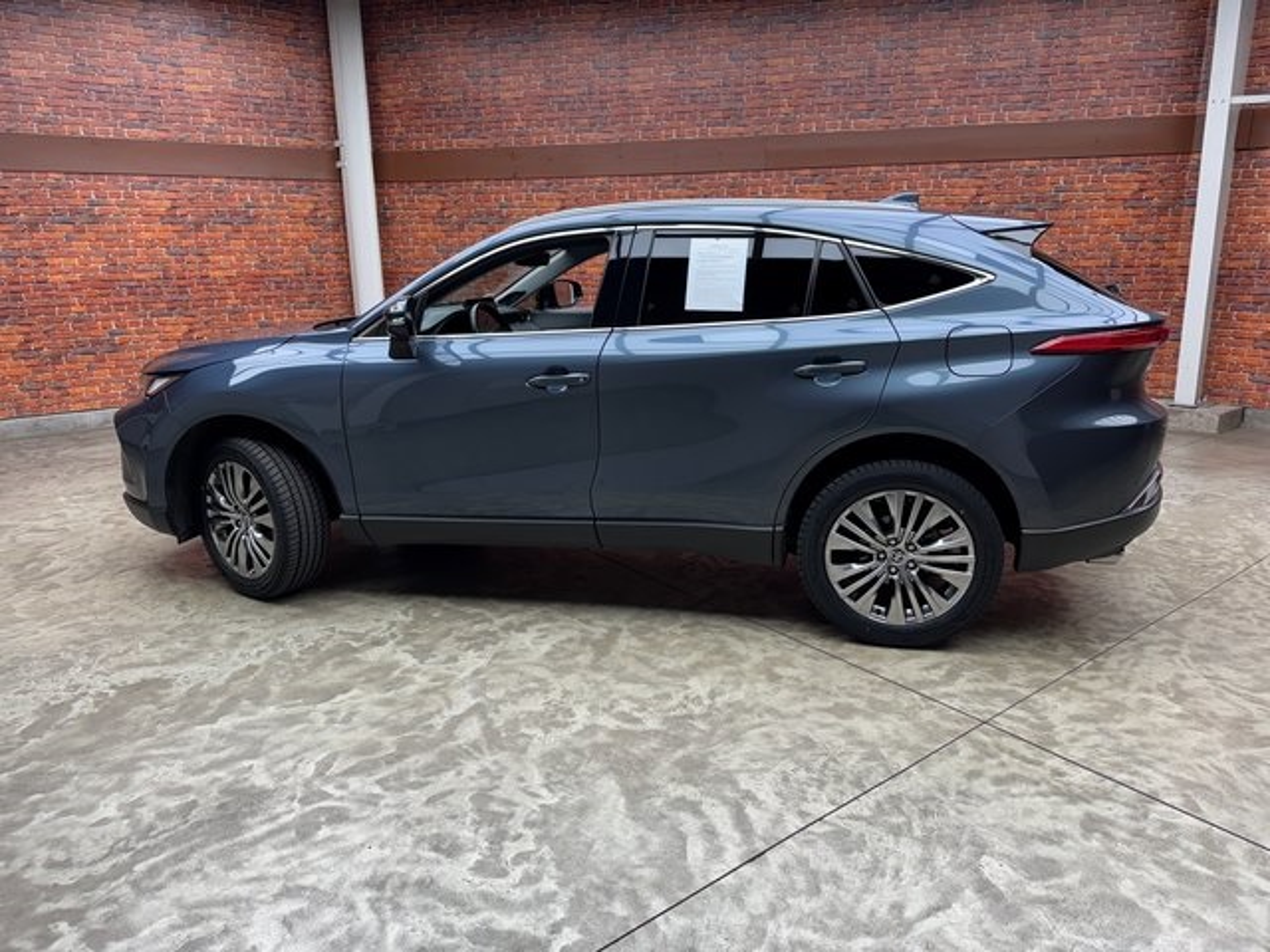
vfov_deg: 56.8
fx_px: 881
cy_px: 476
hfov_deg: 71.6
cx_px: 635
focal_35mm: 24
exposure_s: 1/120
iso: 64
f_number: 1.78
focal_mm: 6.76
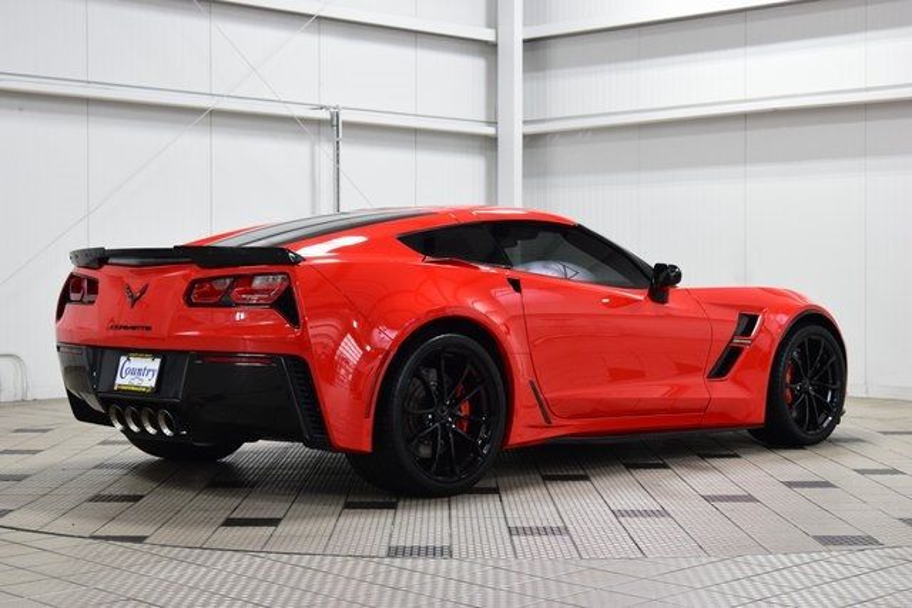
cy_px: 304
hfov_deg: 31.9
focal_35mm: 63
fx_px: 1596
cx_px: 456
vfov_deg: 21.6
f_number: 6.3
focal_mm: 42
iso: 1600
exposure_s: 1/60
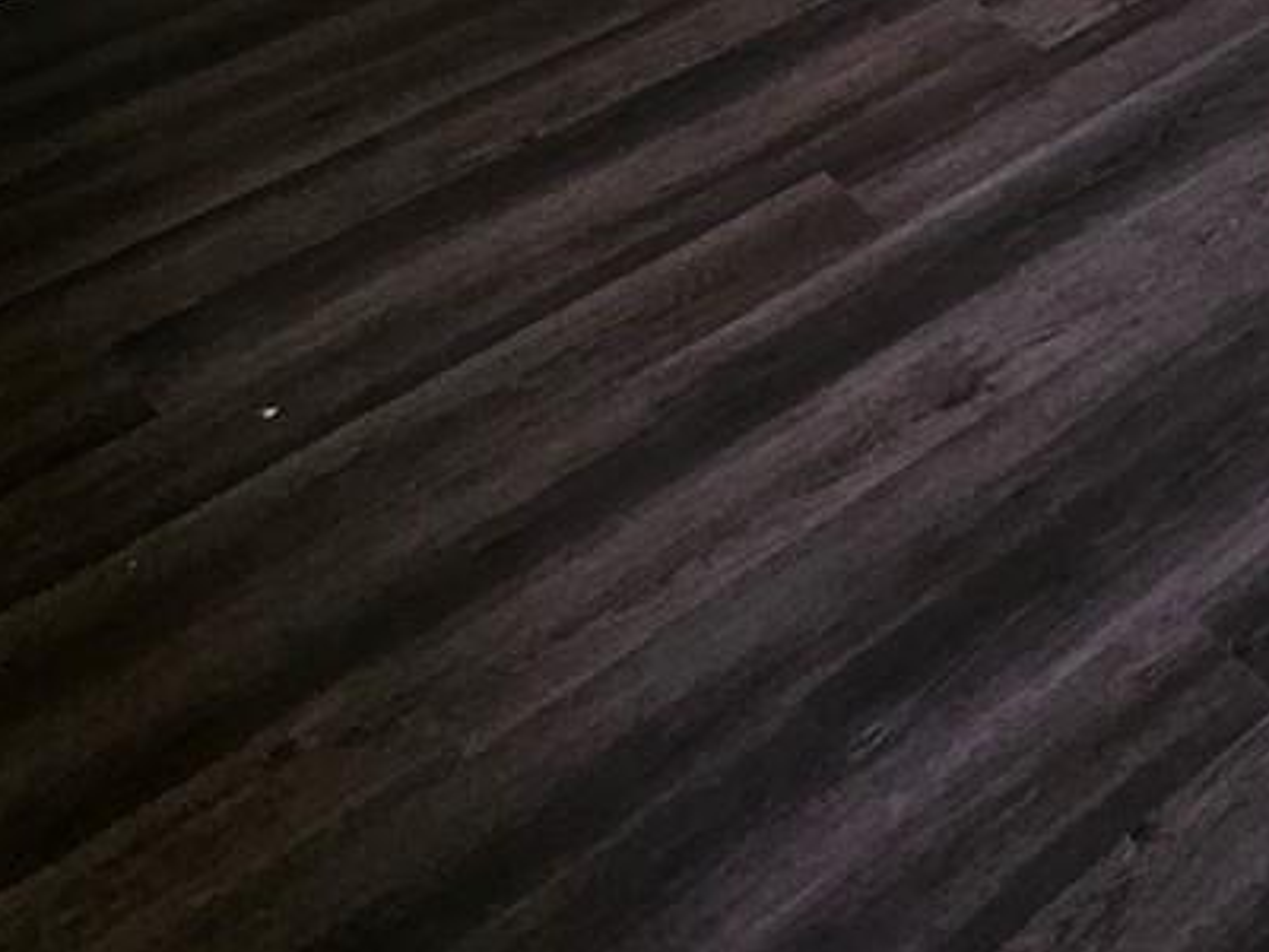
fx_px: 1906
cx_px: 1913
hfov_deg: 26.4
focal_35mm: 52
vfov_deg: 20.8
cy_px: -695
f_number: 2.2
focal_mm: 2.2
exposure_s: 1/60
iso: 200
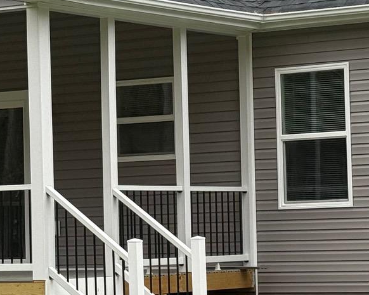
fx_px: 1801
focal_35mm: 165
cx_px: 286
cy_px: 133
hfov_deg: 11.7
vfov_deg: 9.4
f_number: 1.78
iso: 100
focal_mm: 6.76
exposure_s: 1/837
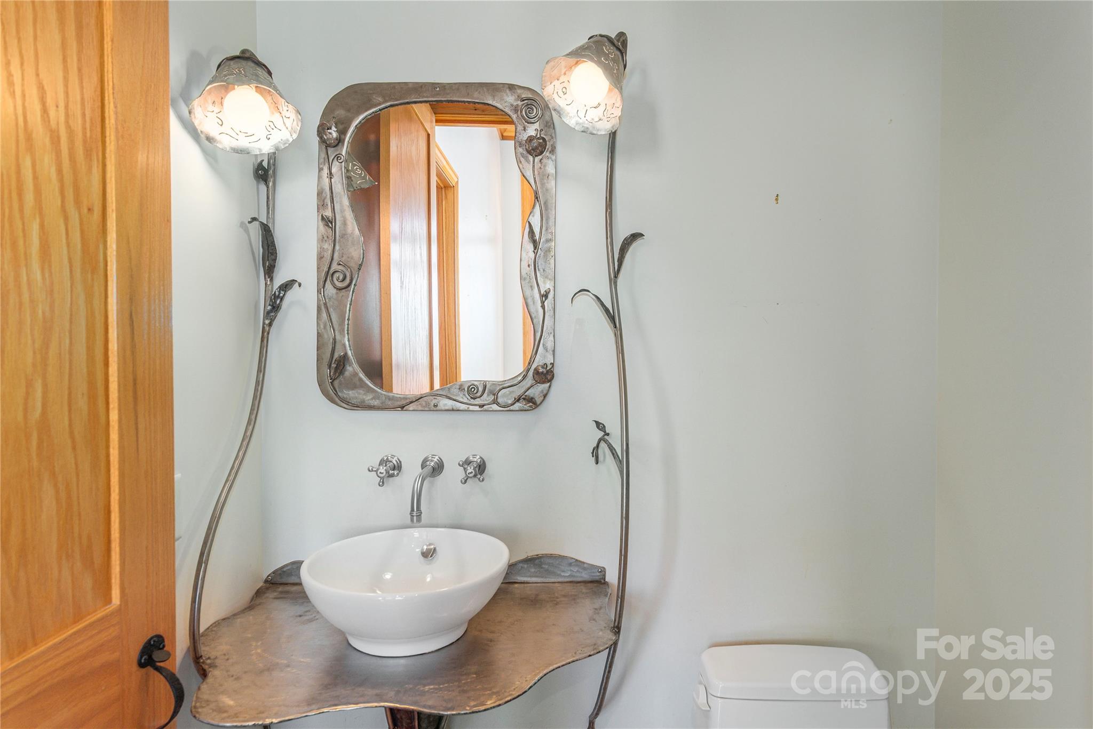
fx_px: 607
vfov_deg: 62.0
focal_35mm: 20
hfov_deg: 84.0
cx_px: 546
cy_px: 364
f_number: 7.1
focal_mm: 20
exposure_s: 1/160
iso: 320
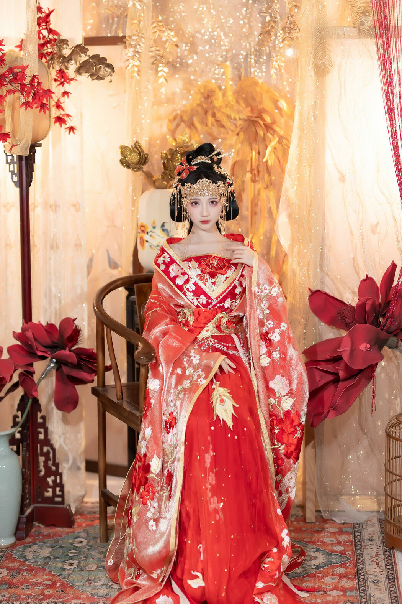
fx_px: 1424
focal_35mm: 85
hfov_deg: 16.1
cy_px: 302
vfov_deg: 23.9
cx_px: 201
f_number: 1.4
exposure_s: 1/250
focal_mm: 85
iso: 100
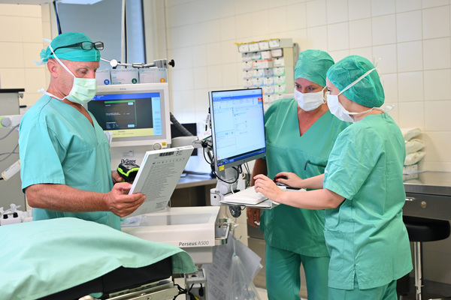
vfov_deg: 27.5
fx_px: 614
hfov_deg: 40.3
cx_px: 226
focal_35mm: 49
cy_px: 150
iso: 1000
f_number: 4.5
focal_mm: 49
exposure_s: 1/40
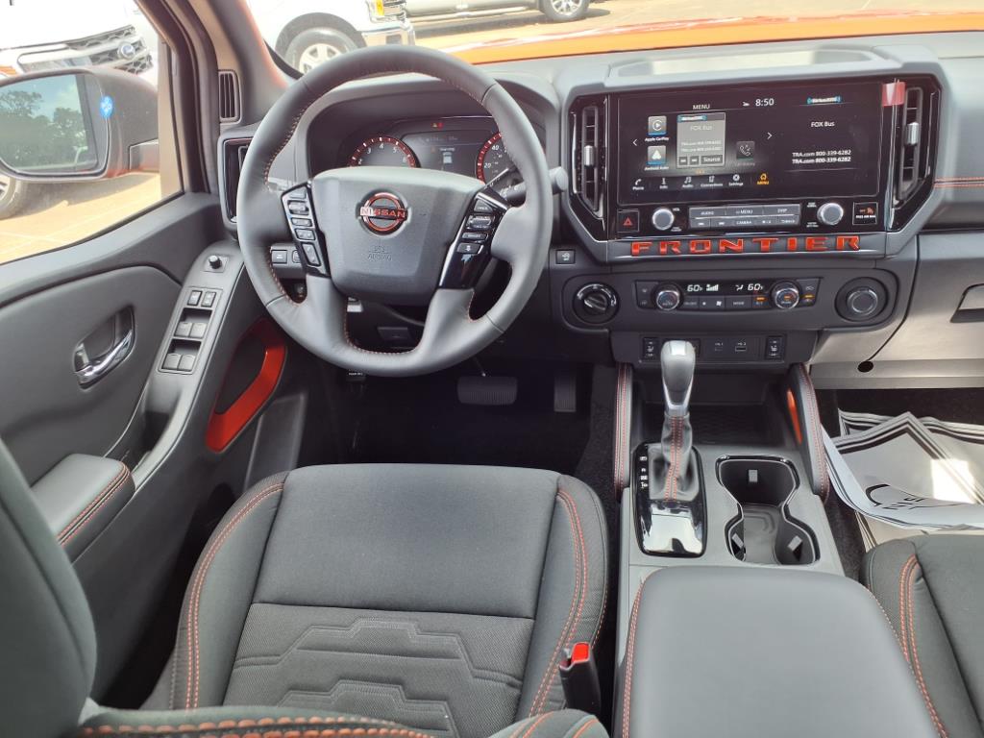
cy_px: 369
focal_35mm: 27
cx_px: 492
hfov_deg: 65.3
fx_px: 768
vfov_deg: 51.4
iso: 50
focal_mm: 3.58
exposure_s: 1/120
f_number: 1.9
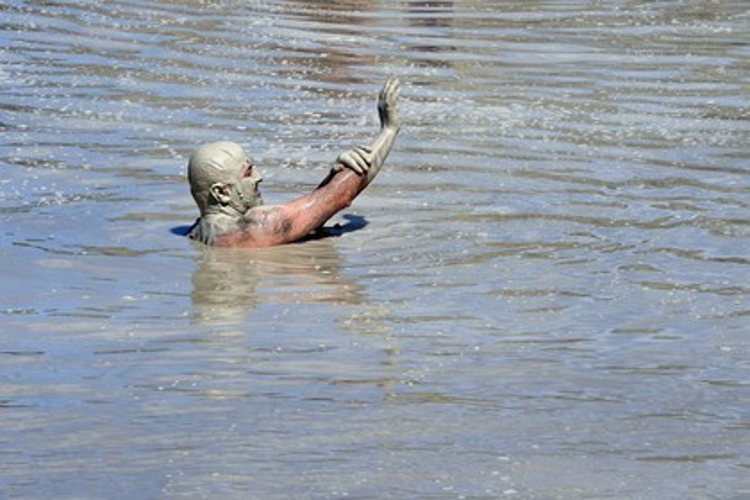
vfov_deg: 6.9
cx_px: 375
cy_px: 250
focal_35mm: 200
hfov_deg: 10.3
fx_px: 4166
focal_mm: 200
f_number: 20
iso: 200
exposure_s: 1/160
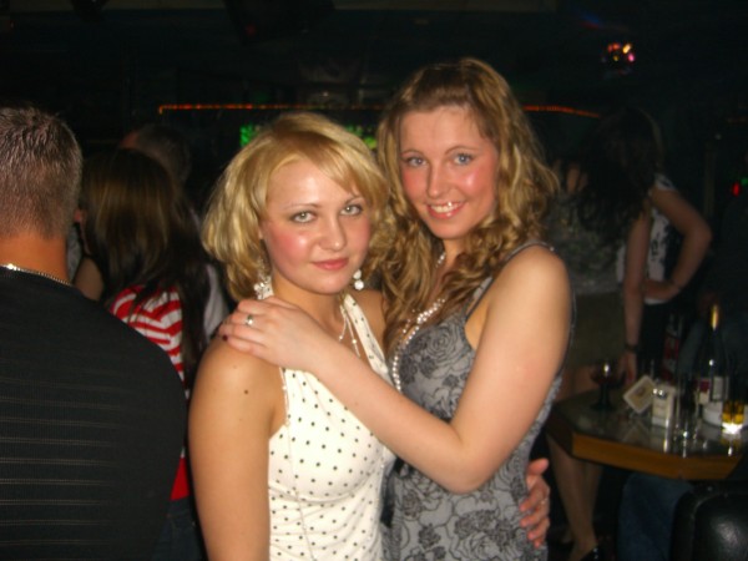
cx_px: 374
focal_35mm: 38
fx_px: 821
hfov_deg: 49.0
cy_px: 280
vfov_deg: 37.7
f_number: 2.8
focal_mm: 7.9
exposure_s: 1/60
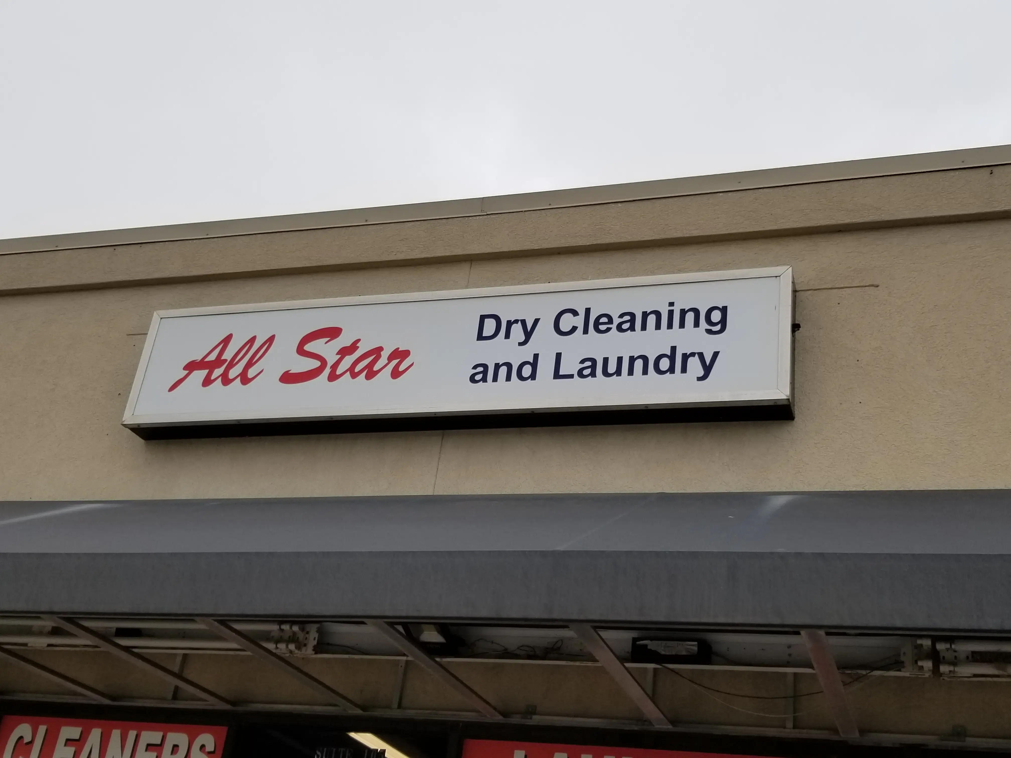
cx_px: 506
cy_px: 379
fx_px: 759
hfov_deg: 67.3
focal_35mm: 26
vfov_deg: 53.1
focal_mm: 4.25
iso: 50
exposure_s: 1/1745
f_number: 1.7
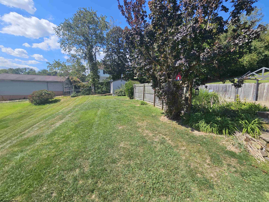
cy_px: 101
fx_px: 101
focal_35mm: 13
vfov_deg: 89.9
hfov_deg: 106.2
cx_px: 134
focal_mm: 2.2
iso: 50
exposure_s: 1/1614
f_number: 2.2
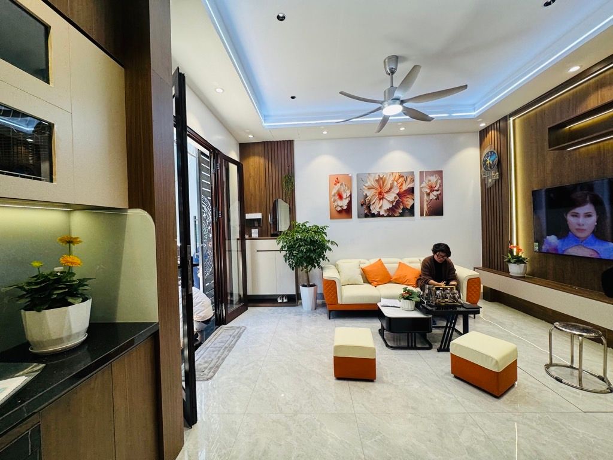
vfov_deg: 85.7
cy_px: 230
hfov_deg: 102.1
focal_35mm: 14
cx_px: 306
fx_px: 248
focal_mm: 2.22
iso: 100
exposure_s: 1/100
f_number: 2.2
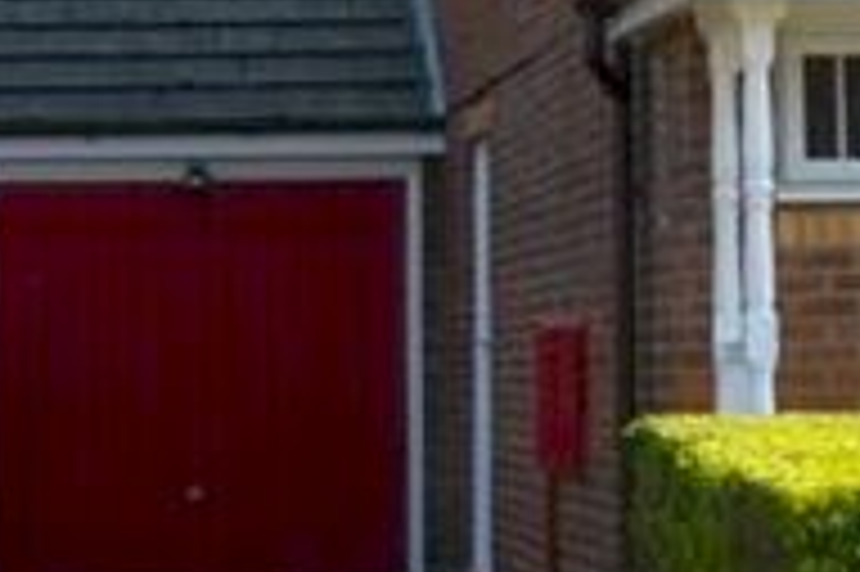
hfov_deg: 13.1
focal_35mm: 149
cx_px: 1265
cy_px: -61
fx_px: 3556
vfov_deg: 9.1
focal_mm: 6.9
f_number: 3.7
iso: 100
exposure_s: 1/320
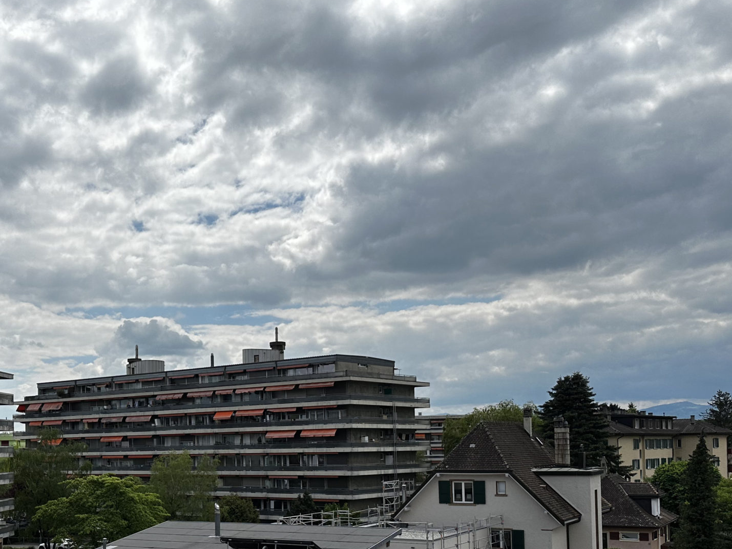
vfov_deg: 32.9
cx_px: 270
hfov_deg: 43.5
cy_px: 419
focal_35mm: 43
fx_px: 909
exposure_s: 1/9709
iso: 80
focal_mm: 6.86
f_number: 1.78
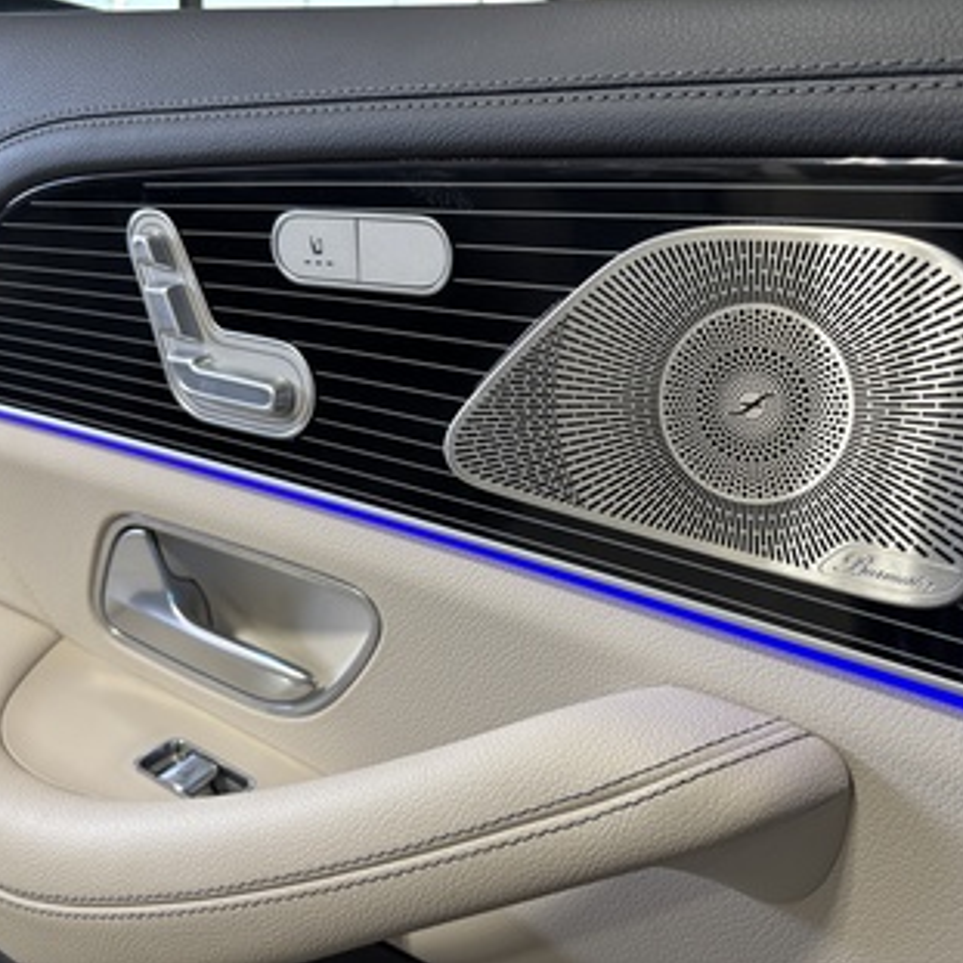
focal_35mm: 31
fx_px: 976
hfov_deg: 52.5
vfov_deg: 52.5
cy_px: 478
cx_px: 511
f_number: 1.6
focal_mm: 5.96
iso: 125
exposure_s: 1/61
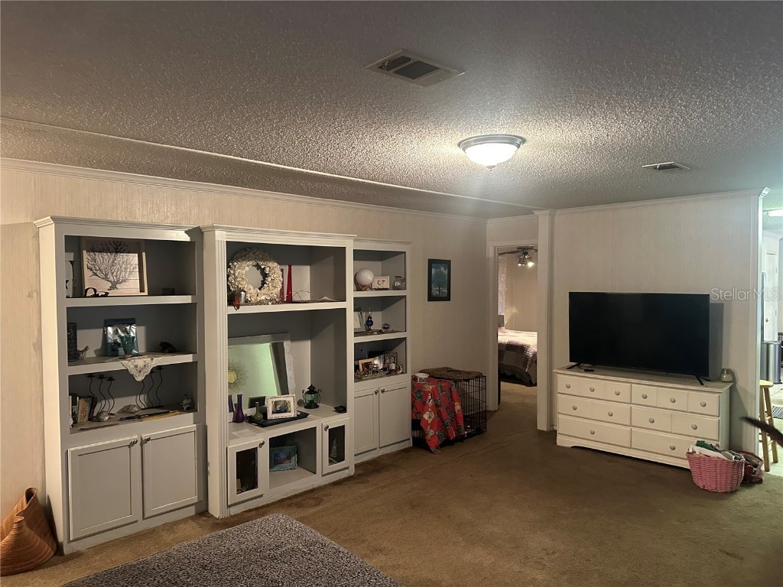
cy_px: 294
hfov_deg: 71.6
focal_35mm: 24
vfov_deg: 56.8
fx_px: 543
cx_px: 392
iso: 800
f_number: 1.78
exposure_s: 1/40
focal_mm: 6.86
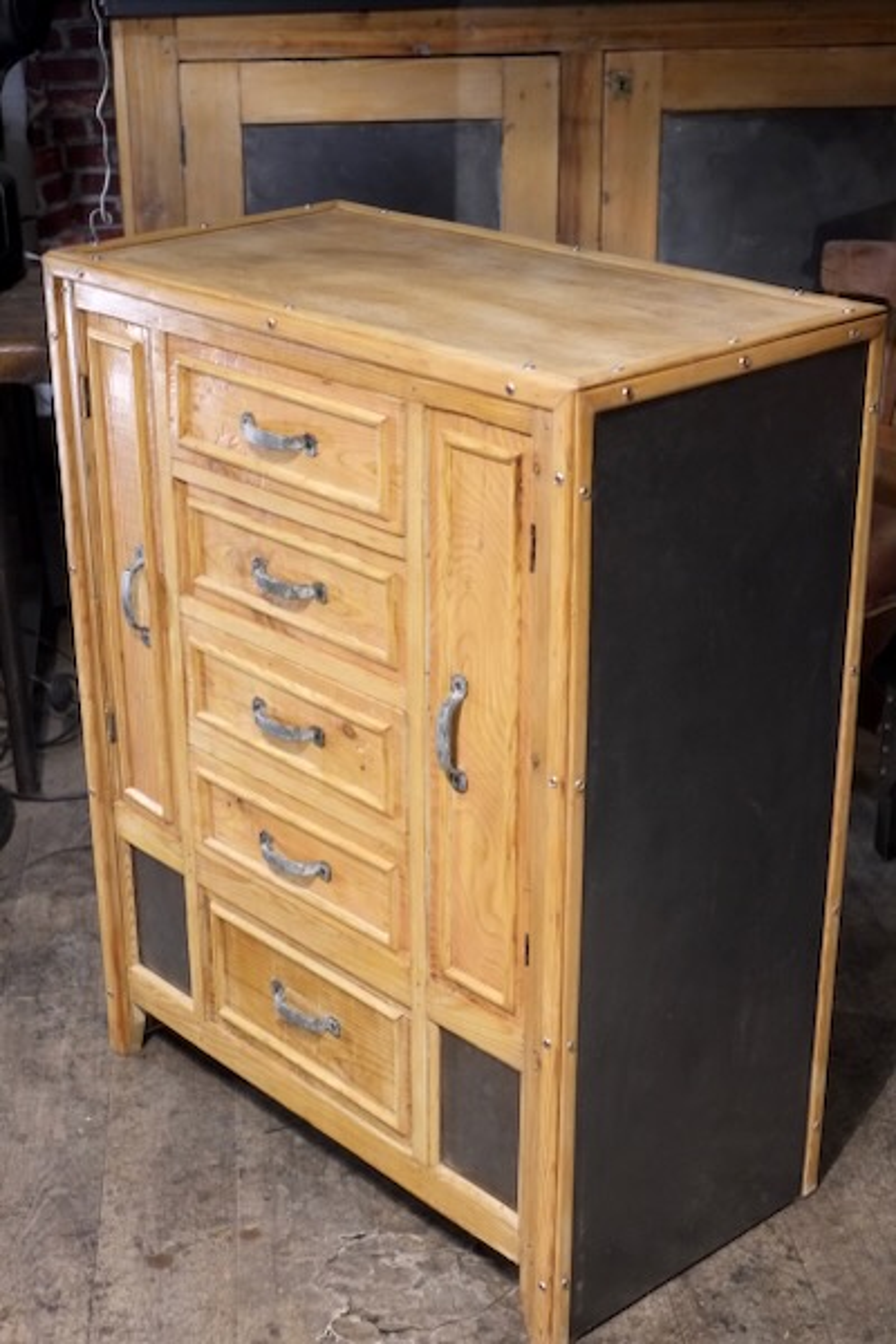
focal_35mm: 53
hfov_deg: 25.5
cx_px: 448
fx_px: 1979
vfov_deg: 37.5
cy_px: 672
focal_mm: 35
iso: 3200
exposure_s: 1/125
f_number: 4
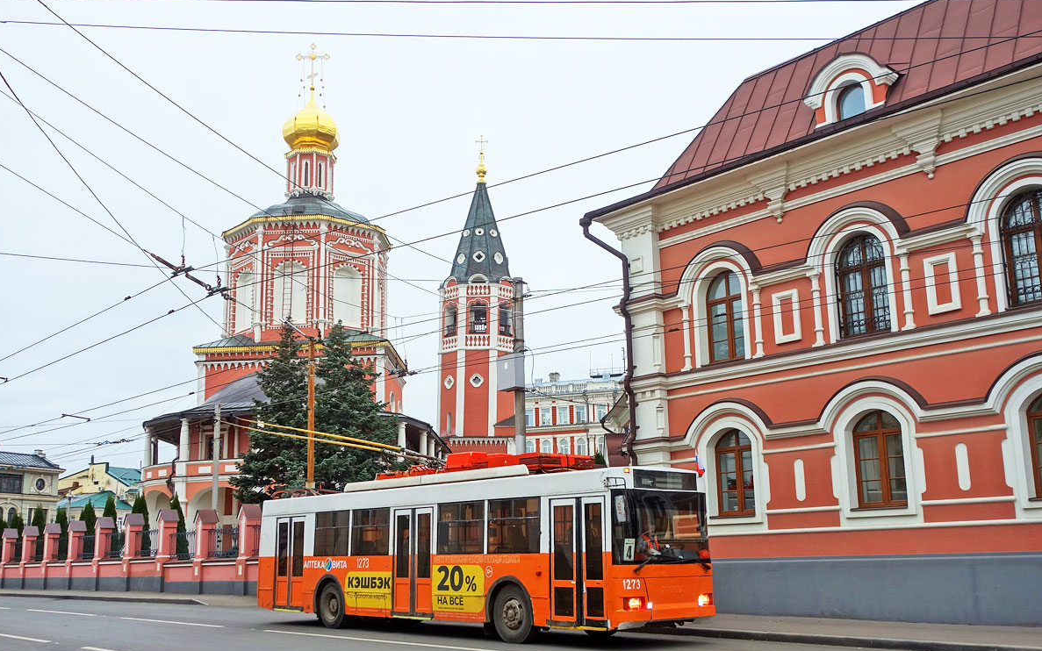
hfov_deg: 56.7
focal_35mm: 34
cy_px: 339
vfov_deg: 37.3
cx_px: 516
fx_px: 966
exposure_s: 1/100
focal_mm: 12.32
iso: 125
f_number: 4
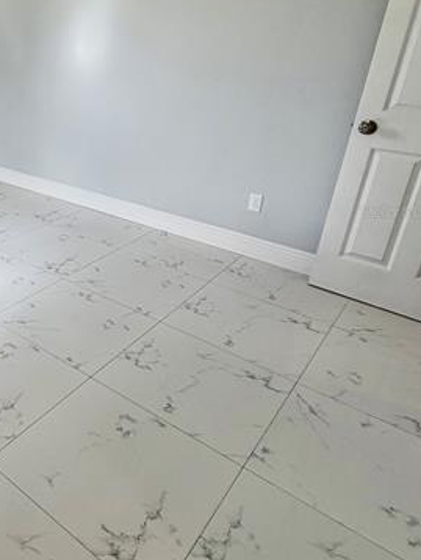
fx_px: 486
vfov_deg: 59.2
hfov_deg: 39.9
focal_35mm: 30
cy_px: 211
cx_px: -19
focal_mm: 2.22
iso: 64
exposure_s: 1/147
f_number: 2.2
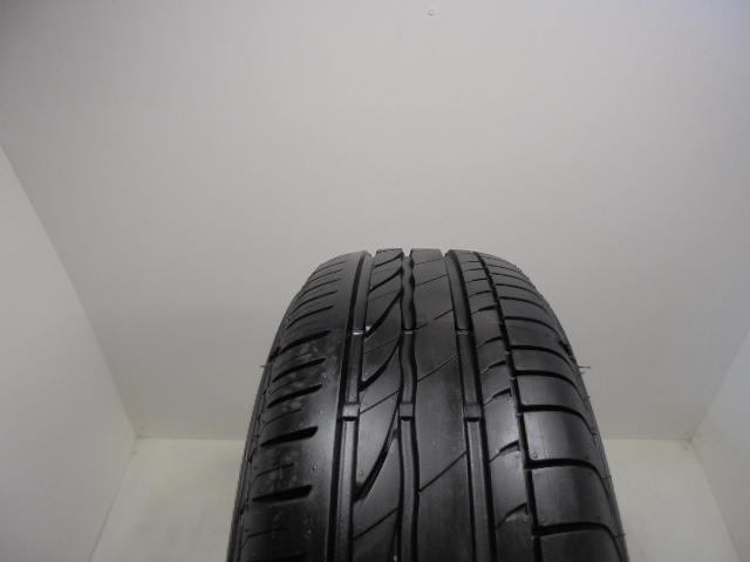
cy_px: 281
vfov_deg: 53.1
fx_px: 563
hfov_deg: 67.3
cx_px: 375
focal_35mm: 26
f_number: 3.5
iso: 100
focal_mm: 4.6
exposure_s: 1/40
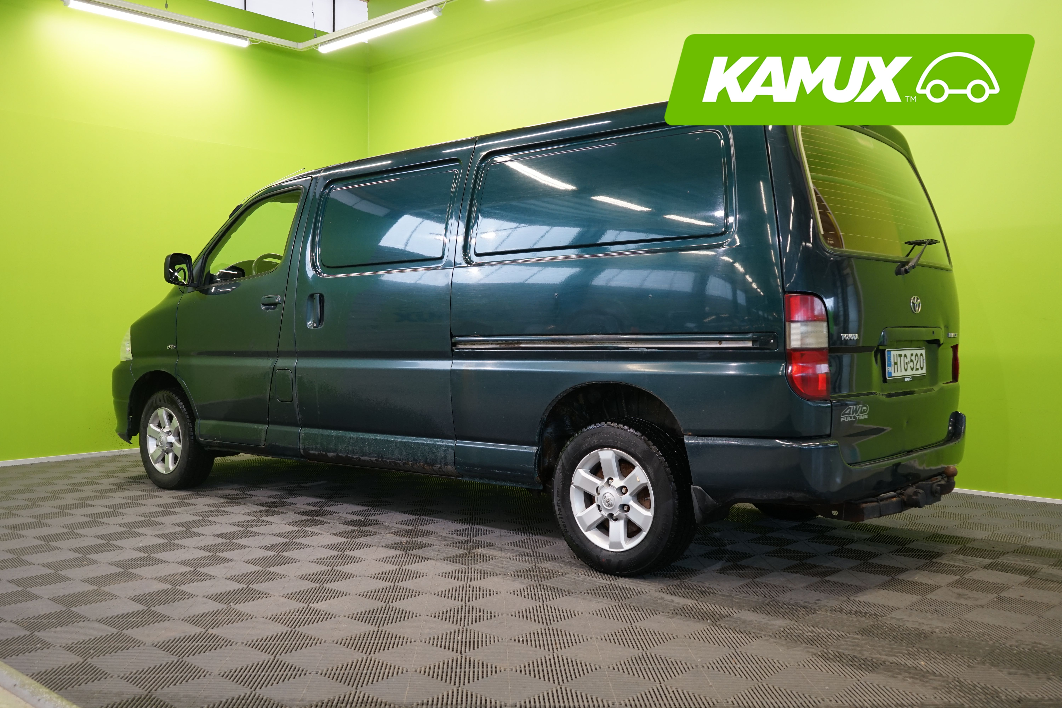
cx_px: 531
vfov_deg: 40.0
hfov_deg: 57.2
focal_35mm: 33
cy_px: 354
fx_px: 973
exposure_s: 1/30
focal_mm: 33
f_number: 5.6
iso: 640
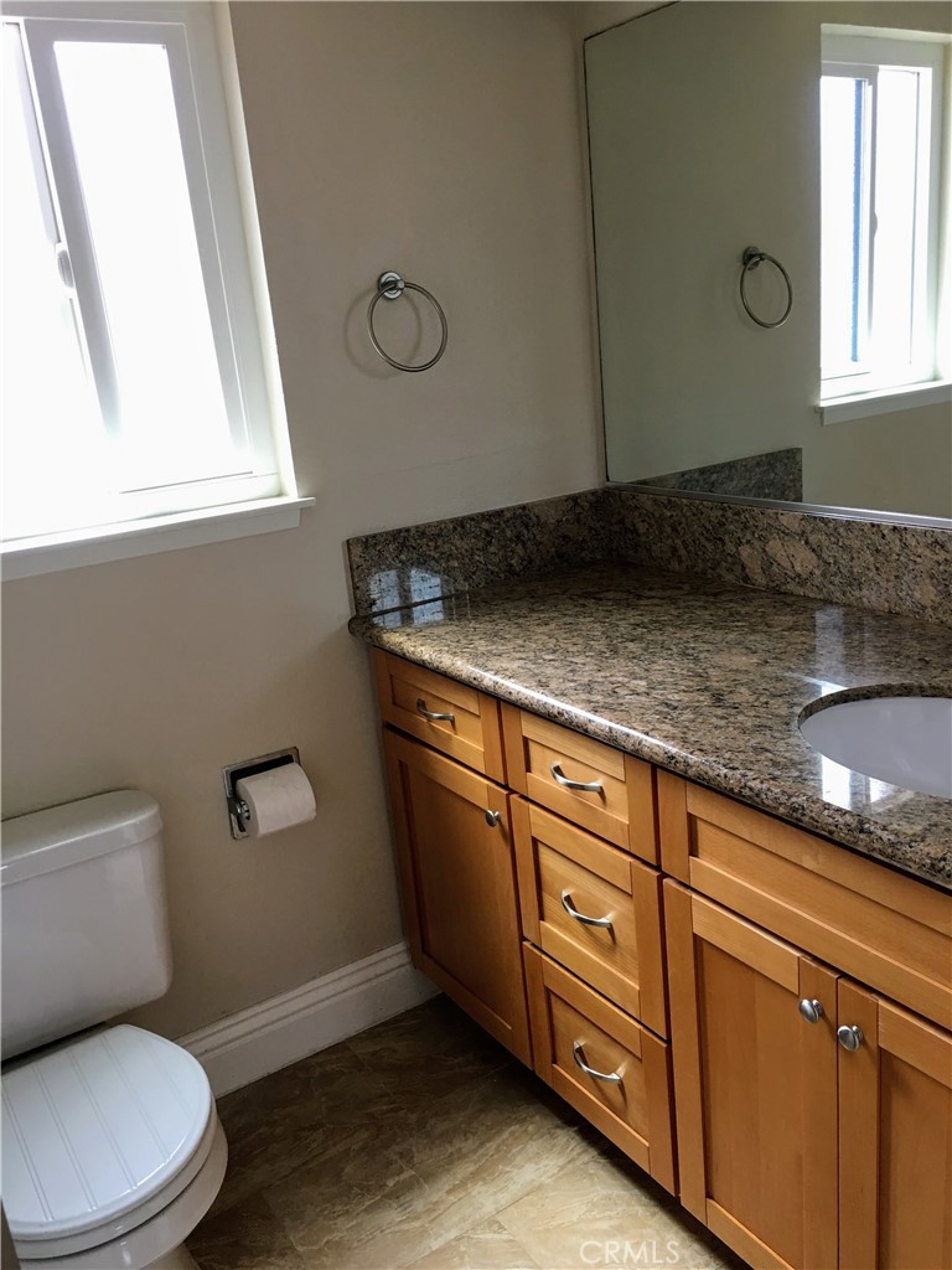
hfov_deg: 48.2
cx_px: 476
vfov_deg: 61.7
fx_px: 1063
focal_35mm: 29
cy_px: 635
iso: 32
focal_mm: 4.15
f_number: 2.2
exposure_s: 1/30
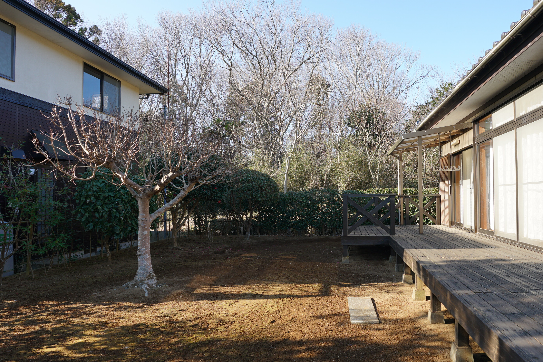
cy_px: 192
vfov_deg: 55.1
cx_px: 326
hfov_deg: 75.2
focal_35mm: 23
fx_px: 347
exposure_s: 1/125
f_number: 5.6
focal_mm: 16
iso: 100
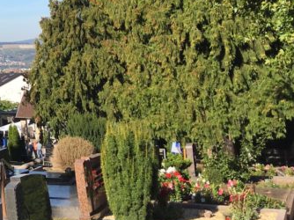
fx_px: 755
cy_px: -38
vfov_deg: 16.0
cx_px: -155
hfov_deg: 19.1
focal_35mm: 89
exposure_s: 1/1068
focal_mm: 4.15
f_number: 2.2
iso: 25
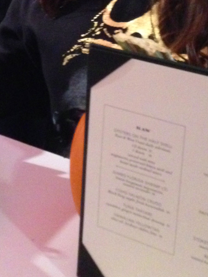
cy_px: -32
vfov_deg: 22.4
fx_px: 657
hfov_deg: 17.9
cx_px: 49
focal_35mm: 82
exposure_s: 1/15
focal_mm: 4.12
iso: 800
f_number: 2.4
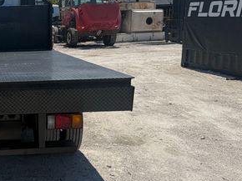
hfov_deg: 33.5
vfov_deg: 27.5
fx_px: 370
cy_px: 97
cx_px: 8
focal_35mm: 53
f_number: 1.78
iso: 80
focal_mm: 6.76
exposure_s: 1/8130
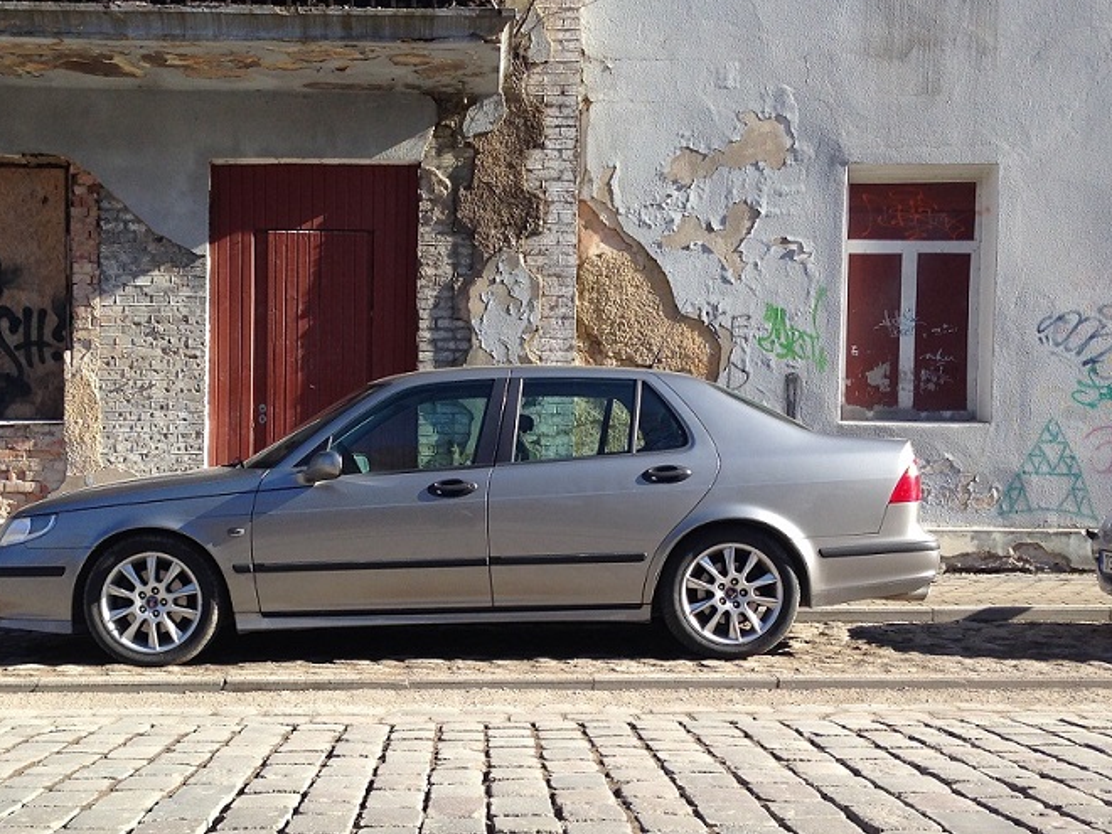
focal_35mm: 49
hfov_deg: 38.8
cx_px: 455
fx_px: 1574
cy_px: 538
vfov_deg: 29.5
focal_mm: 4.12
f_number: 2.4
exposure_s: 1/630
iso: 50
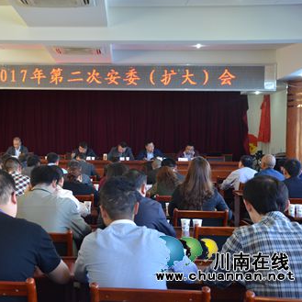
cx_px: 95
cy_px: 151
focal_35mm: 58
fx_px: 572
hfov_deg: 29.3
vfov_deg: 29.6
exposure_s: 1/50
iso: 800
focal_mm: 30
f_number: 4.2
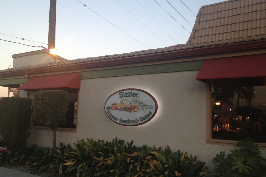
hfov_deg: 51.9
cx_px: 132
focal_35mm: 37
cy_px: 94
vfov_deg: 36.0
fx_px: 273
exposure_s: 1/120
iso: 100
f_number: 2.4
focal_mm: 4.28
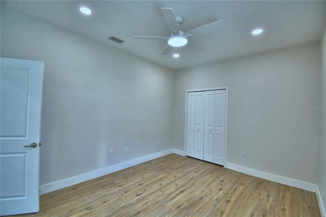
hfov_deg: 100.4
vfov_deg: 77.2
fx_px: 136
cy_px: 108
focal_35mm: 15
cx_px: 163
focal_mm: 10
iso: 320
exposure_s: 1/125
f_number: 4.5
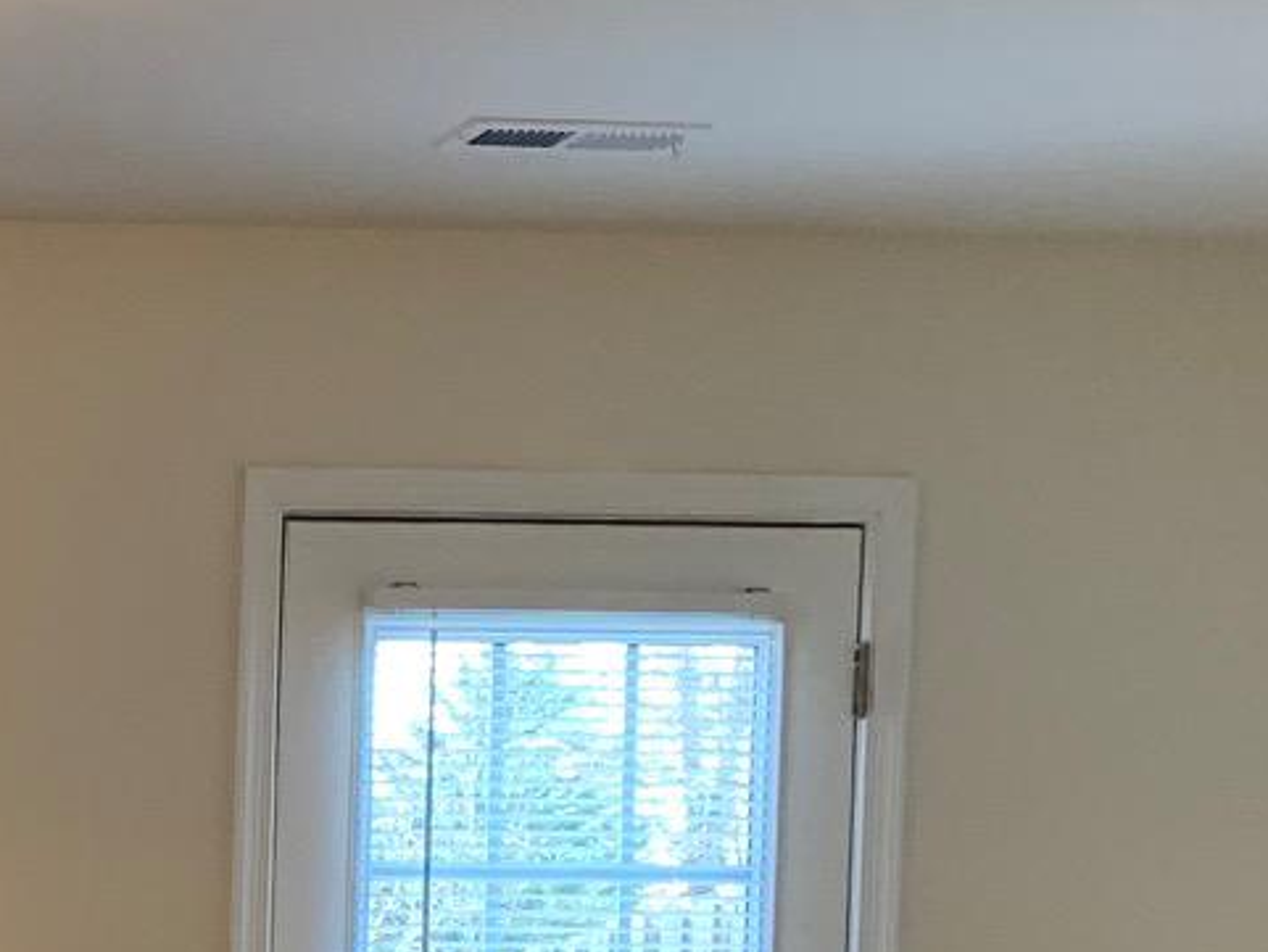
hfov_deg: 15.9
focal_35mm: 109
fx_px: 3994
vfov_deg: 12.9
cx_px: -870
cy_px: 1377
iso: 80
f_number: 1.8
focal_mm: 4.25
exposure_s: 1/60
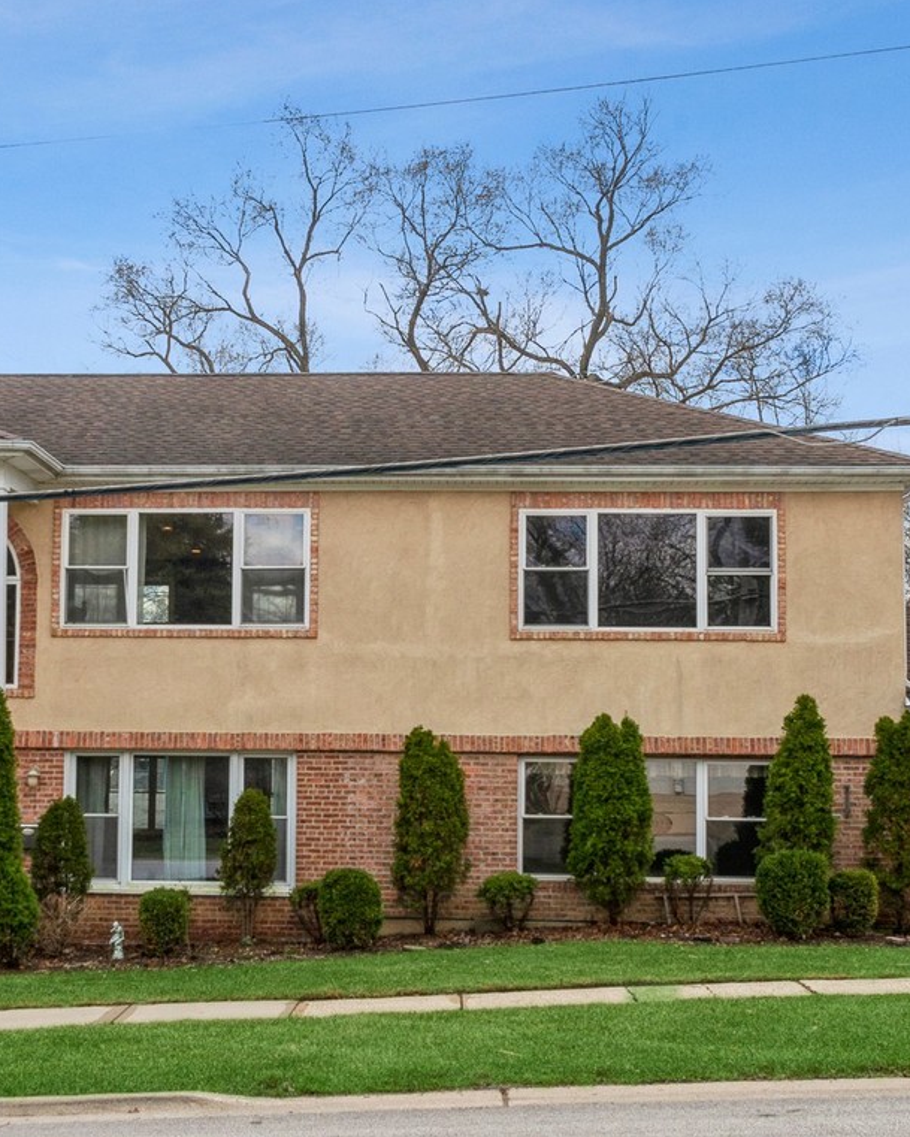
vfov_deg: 38.7
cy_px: 631
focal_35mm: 48
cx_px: 344
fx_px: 1616
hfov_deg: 31.3
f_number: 8
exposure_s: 1/800
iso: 200
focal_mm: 24
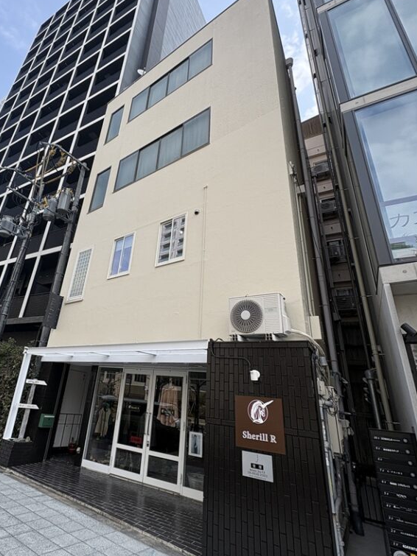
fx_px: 305
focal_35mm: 19
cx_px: 155
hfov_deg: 67.6
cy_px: 261
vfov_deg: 84.6
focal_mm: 2.22
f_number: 2.2
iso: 50
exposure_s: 1/968
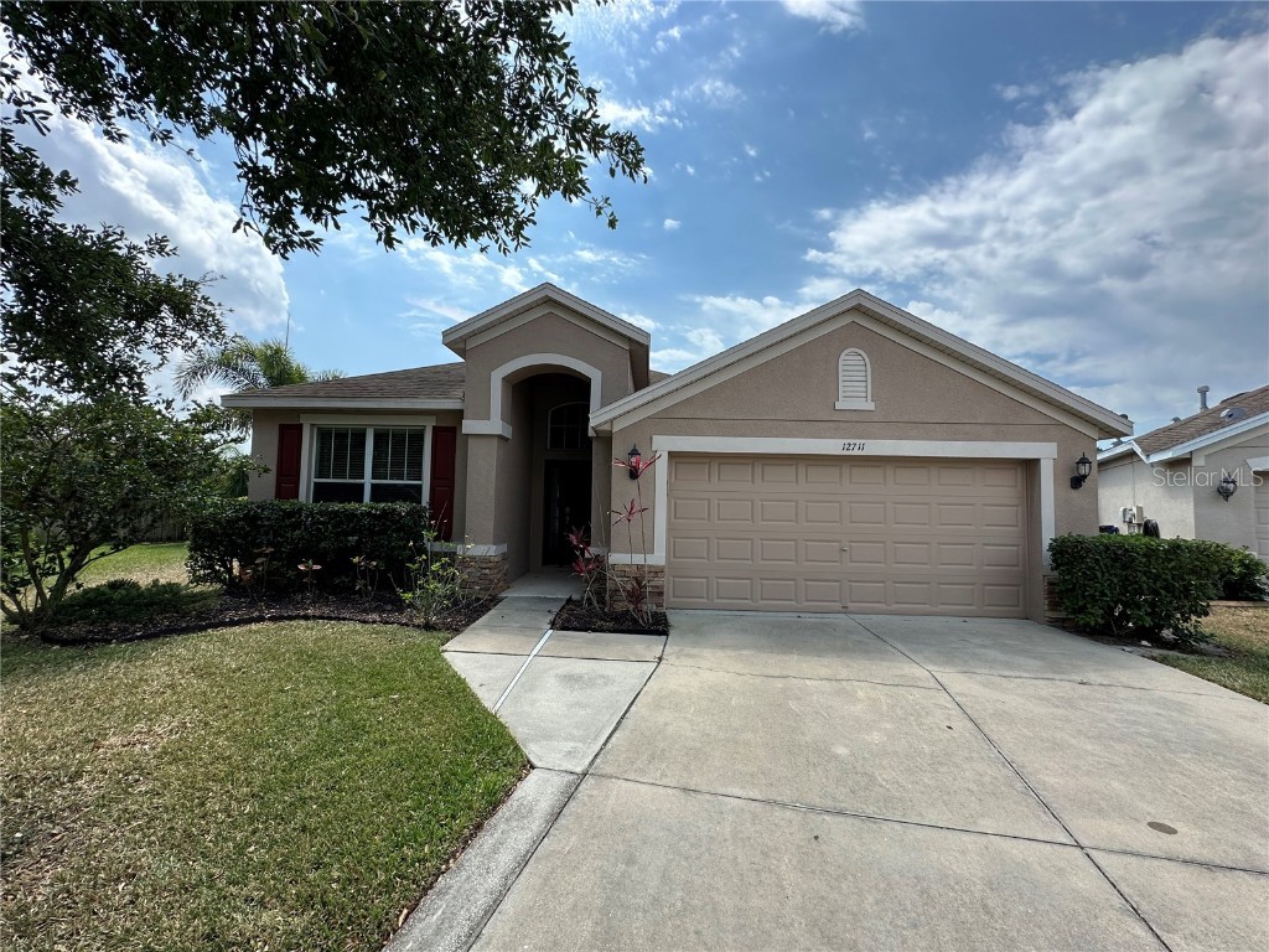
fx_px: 513
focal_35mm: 14
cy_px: 476
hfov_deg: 102.1
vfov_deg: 85.7
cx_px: 634
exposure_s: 1/1350
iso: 50
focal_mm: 2.22
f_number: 2.2
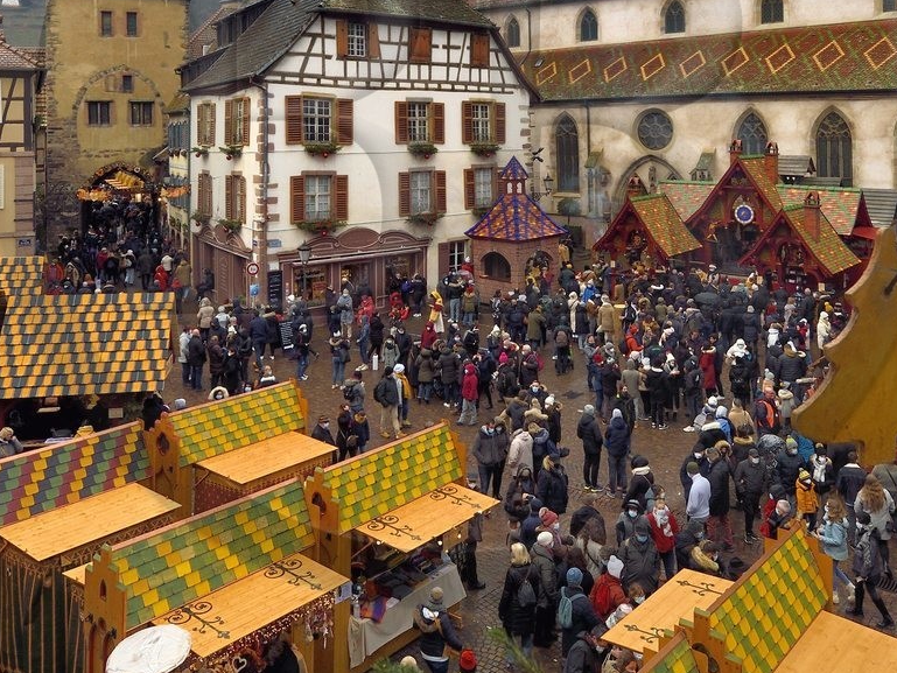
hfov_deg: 53.9
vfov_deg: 39.9
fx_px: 881
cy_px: 124
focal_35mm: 34
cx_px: 462
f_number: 11
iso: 400
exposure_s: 1/100
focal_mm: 17
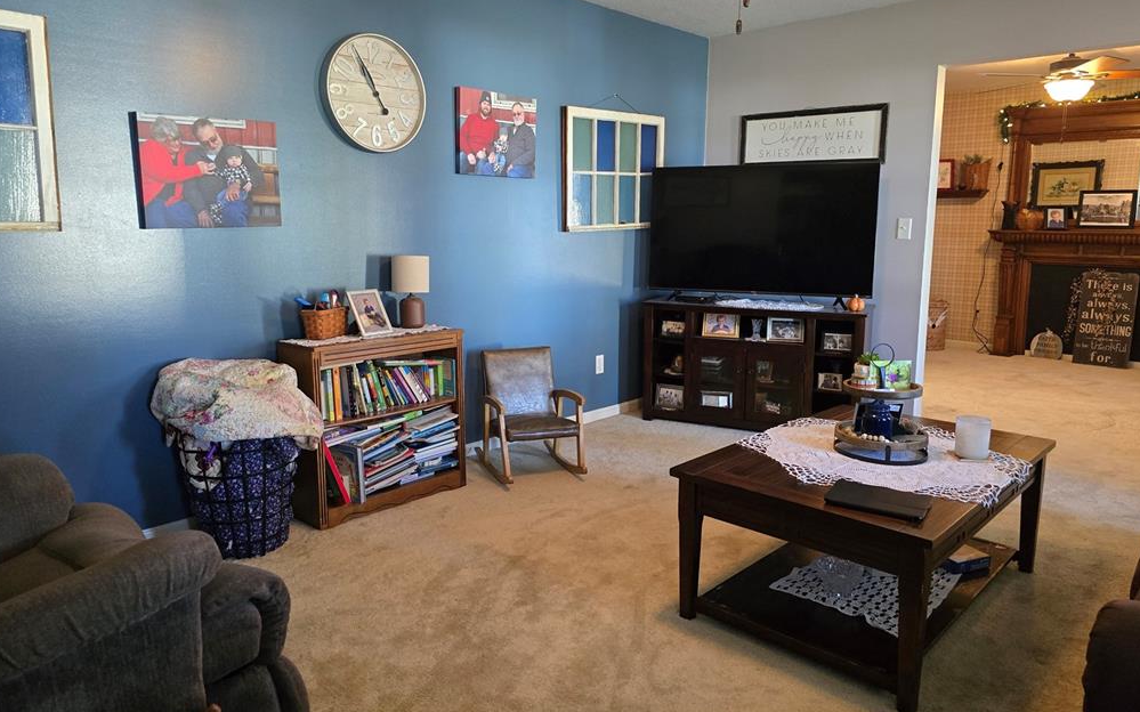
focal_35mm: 25
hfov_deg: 72.6
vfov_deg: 49.2
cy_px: 319
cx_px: 568
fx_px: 777
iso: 1000
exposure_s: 1/120
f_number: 1.7
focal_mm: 6.3
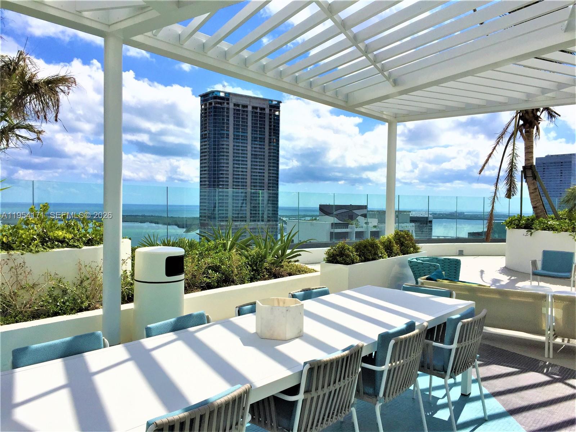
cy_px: 216
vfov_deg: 48.2
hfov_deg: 61.7
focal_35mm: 29
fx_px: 483
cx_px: 288
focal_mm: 4.15
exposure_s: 1/7937
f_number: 2.2
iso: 32
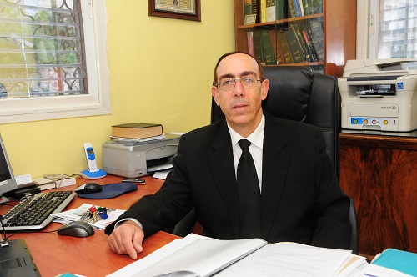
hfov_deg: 49.6
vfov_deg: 34.1
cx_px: 208
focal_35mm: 39
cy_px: 138
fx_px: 451
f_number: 6.3
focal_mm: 26
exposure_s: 1/60
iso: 640
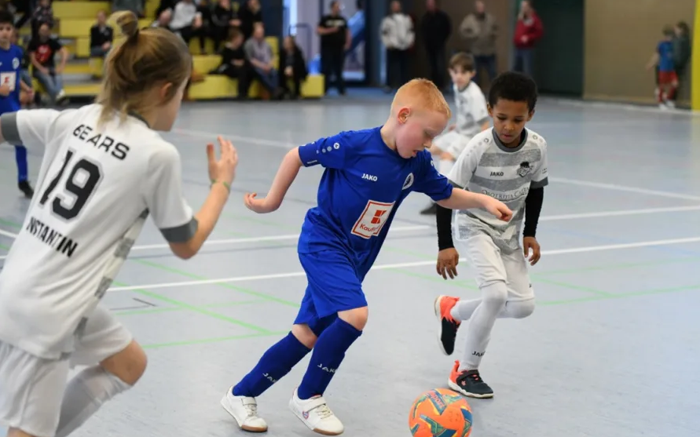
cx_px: 399
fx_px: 1564
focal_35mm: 82
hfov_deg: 25.2
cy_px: 257
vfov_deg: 15.9
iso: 8000
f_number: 2.8
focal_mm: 70
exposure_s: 1/1250
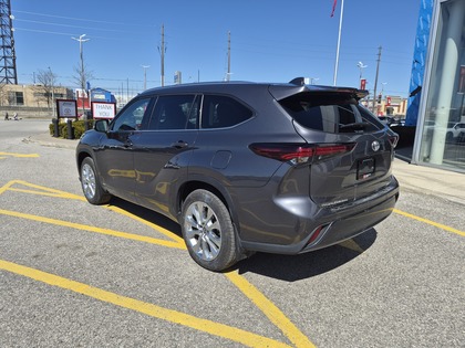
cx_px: 232
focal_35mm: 23
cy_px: 174
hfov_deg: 73.9
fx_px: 309
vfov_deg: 58.9
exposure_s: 1/6896
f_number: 1.8
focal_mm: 5.4
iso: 80
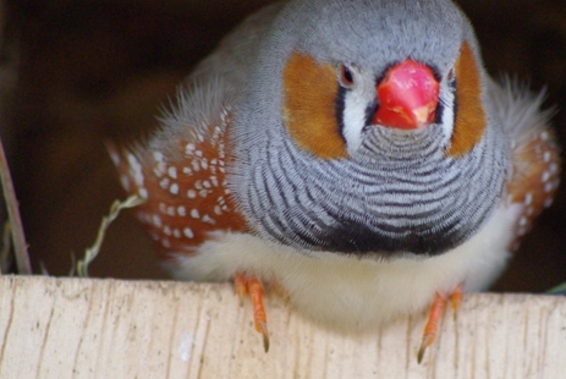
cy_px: 170
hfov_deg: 2.7
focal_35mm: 777
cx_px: 400
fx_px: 12231
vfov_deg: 1.8
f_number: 5.8
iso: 800
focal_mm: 300
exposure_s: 1/125
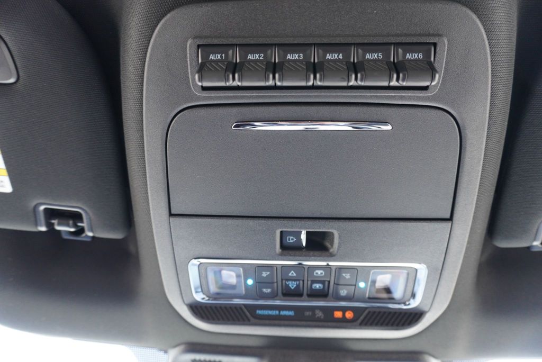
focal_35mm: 24
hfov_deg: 73.7
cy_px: 181
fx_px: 362
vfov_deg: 53.2
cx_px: 271
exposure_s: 1/60
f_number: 4
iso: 800
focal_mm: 16
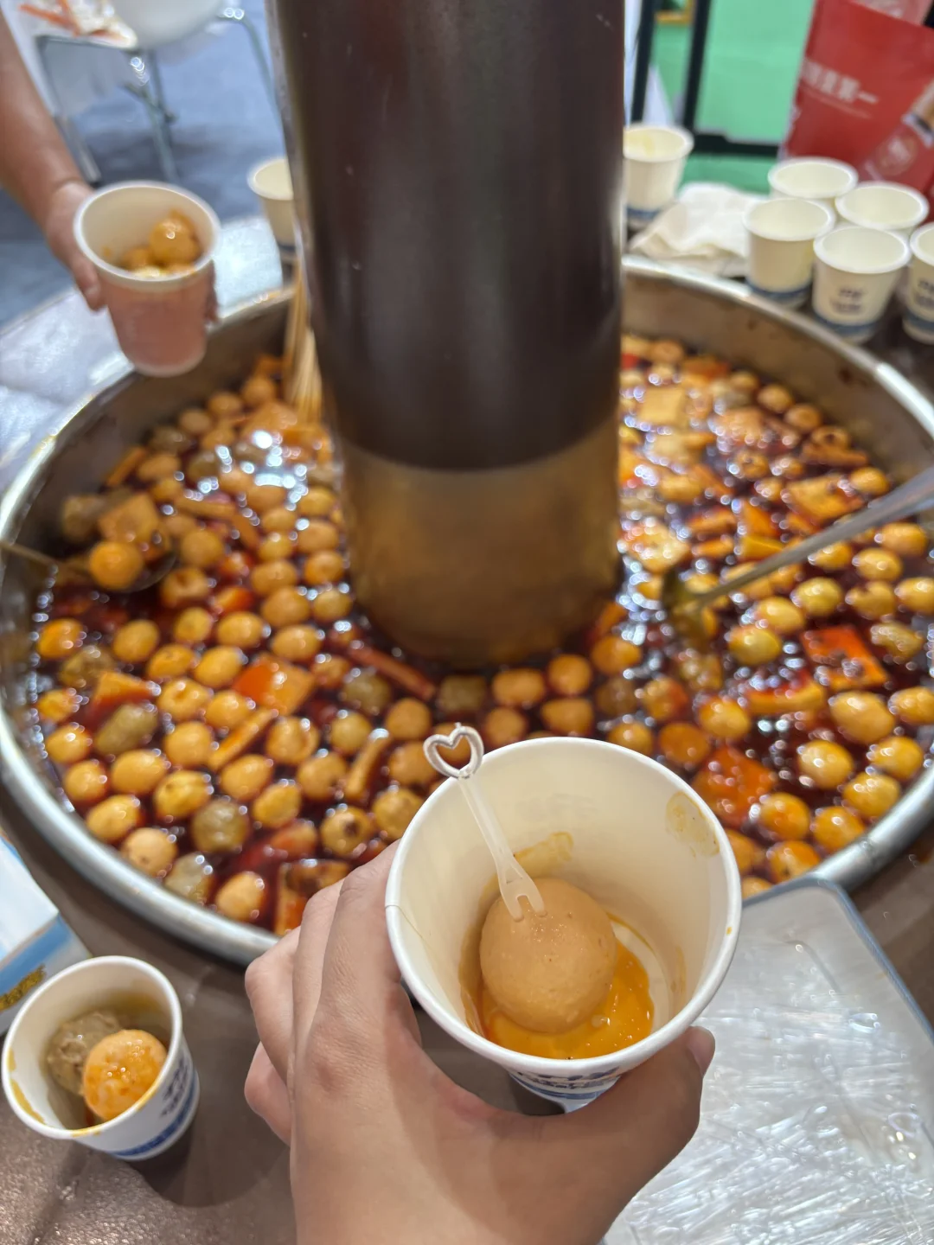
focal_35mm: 26
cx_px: 467
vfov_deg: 67.3
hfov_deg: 53.1
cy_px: 622
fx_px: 935
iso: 125
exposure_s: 1/50
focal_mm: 5.96
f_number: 1.6
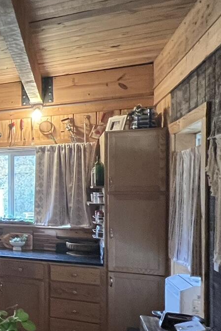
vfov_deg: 47.2
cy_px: 192
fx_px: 378
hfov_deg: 20.4
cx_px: -196
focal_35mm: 41
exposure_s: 1/60
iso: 500
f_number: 1.8
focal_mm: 1.57
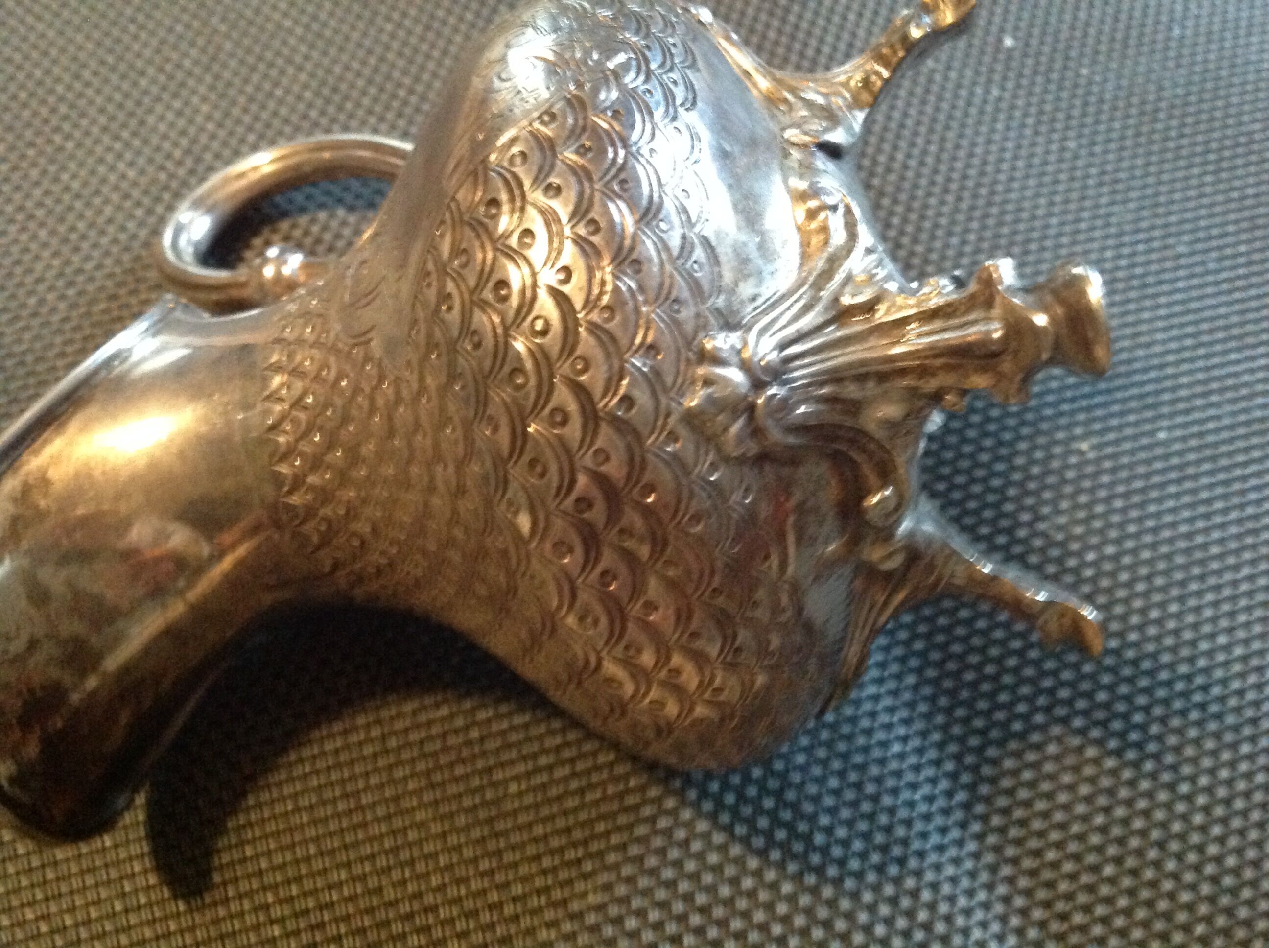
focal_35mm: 35
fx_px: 1281
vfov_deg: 40.6
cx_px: 634
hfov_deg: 52.7
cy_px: 474
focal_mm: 4.28
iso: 800
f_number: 2.4
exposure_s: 1/15
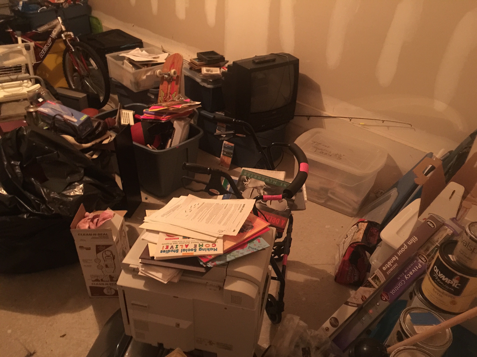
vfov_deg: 48.2
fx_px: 400
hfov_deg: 61.7
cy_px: 178
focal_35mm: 29
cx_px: 238
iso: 200
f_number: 2.2
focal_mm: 4.15
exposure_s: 1/4
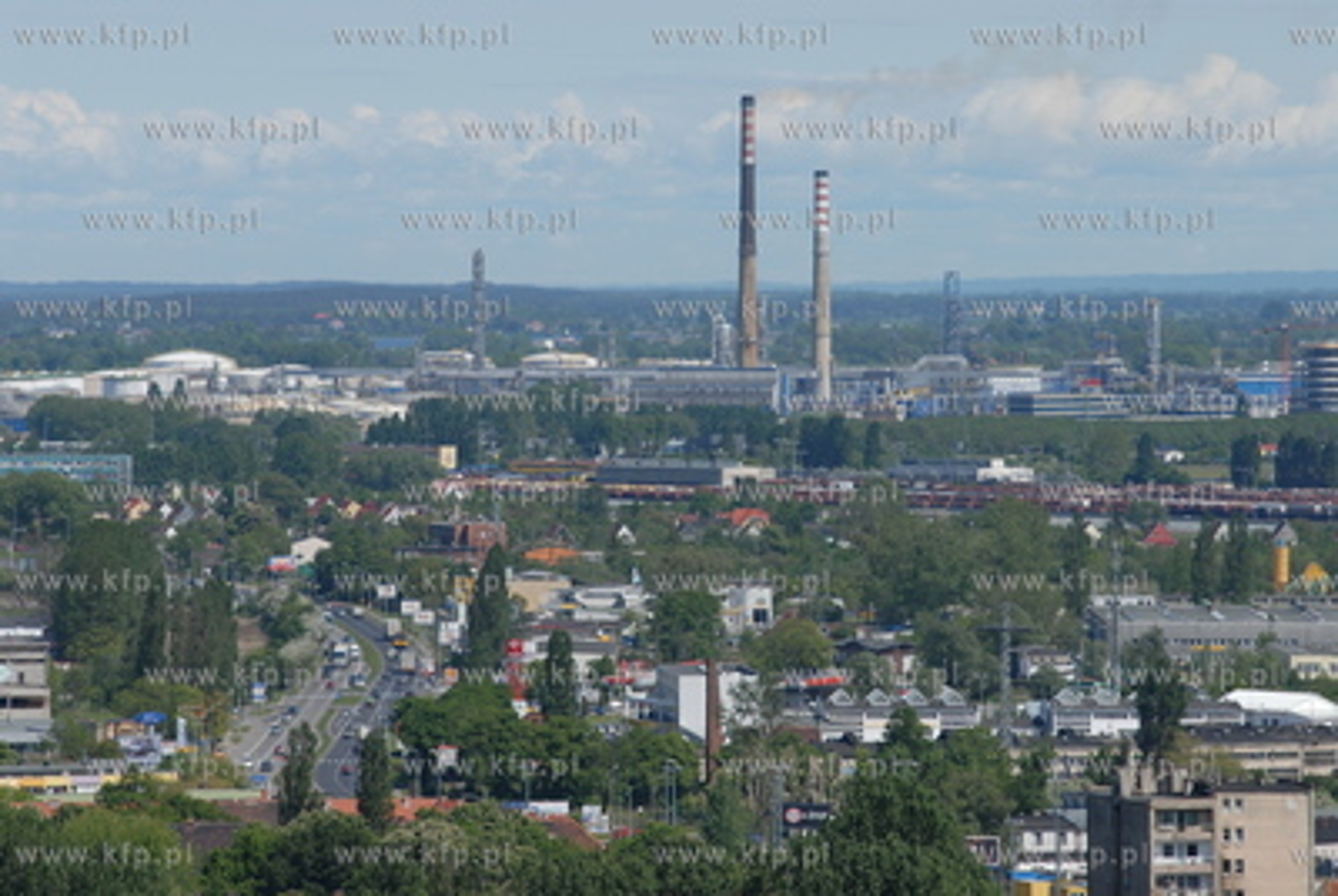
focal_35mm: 300
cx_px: 669
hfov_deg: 6.9
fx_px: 11166
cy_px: 448
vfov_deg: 4.6
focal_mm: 200
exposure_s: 1/320
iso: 100
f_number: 8
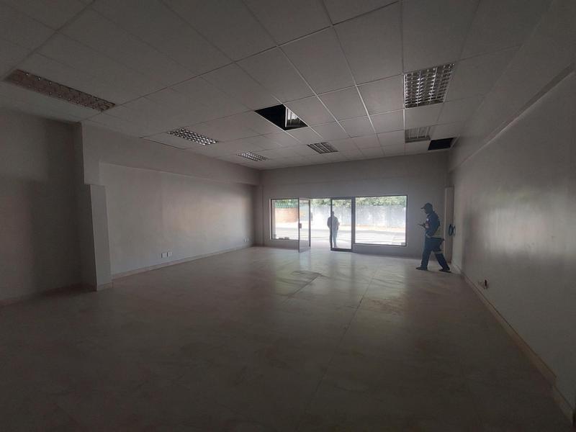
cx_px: 288
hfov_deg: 106.2
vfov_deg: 89.9
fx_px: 216
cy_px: 216
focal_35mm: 13
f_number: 2.2
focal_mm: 1.74
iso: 100
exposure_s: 1/100
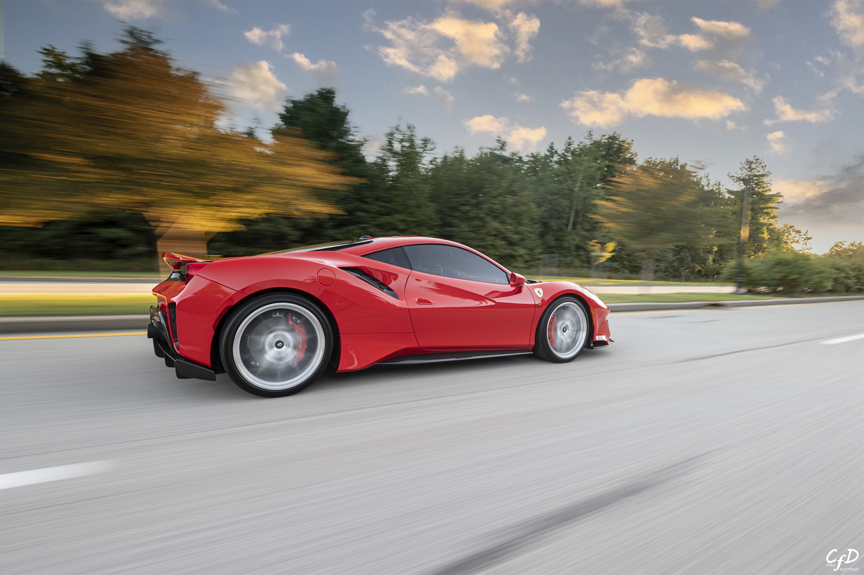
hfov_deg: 96.8
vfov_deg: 73.7
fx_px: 384
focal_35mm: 16
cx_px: 432
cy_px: 288
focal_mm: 16
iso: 400
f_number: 8
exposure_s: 1/25
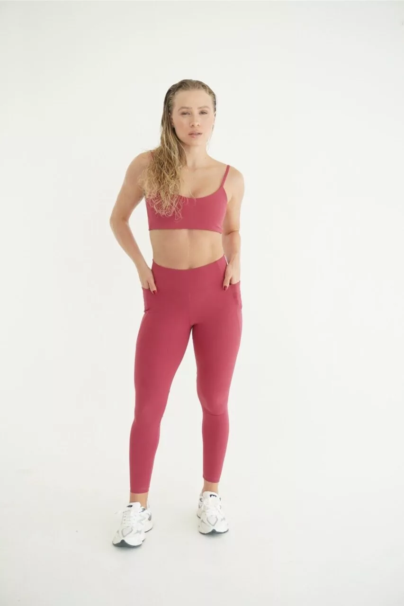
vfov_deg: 43.6
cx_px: 202
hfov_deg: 29.9
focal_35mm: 45
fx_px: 758
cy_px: 303
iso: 160
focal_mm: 30
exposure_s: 1/100
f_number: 5
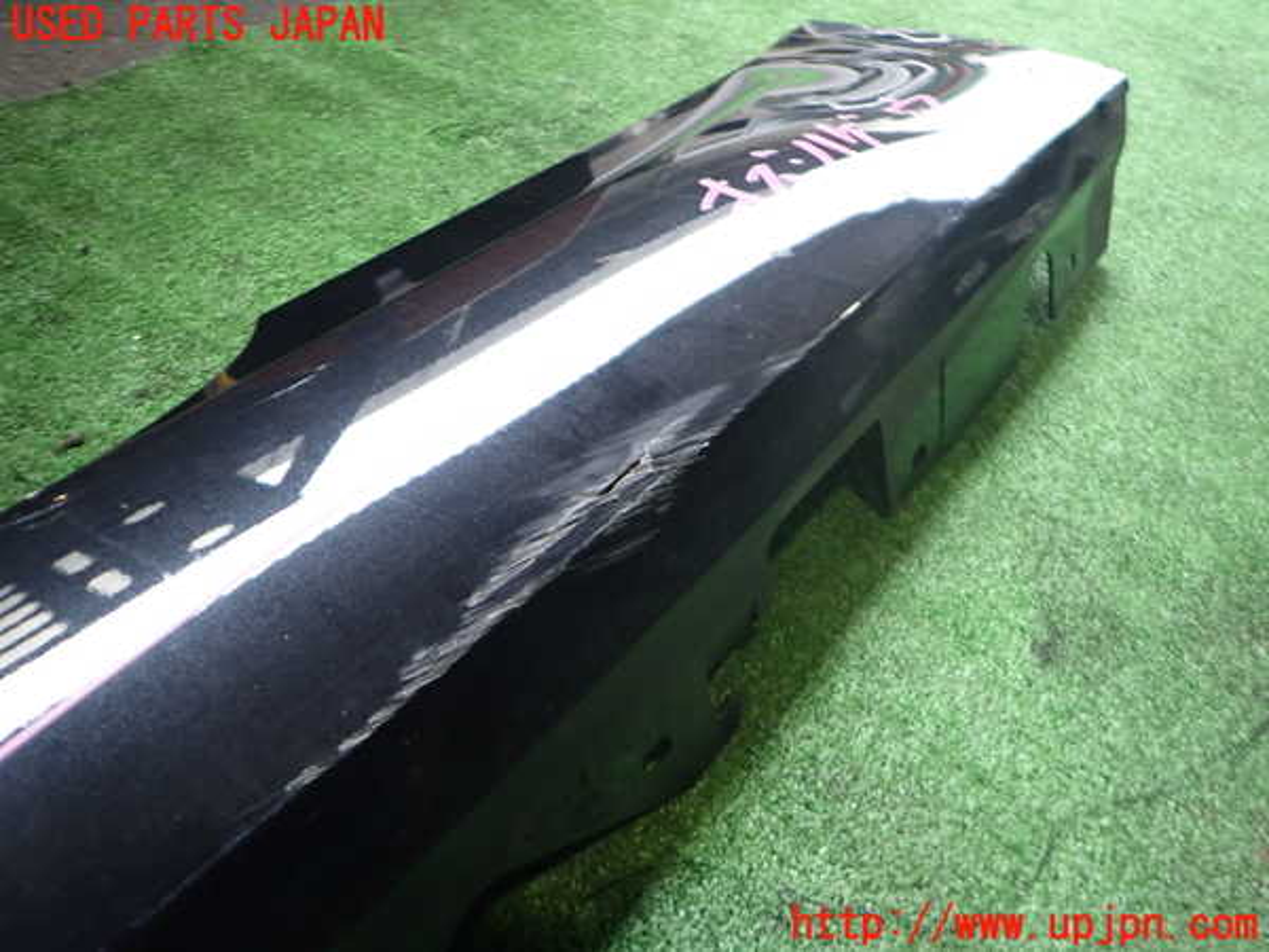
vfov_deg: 54.9
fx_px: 916
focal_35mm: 25
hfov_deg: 69.4
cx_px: 634
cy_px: 476
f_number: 2
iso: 250
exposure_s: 1/60
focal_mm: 4.5
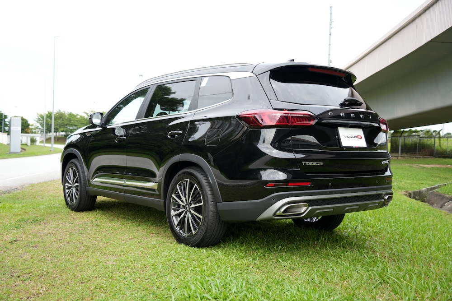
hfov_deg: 53.1
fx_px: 452
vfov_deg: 36.9
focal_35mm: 36
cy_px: 150
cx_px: 226
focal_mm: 36
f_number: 3.2
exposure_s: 1/200
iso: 100
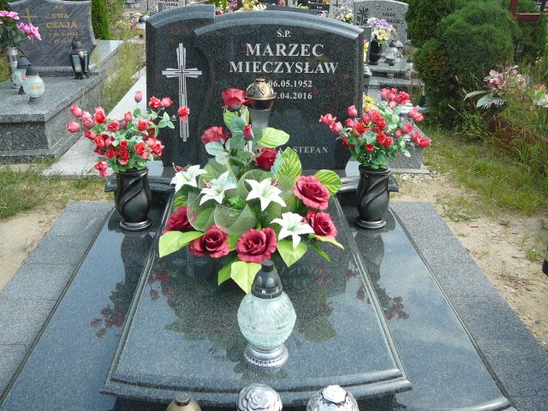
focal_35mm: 35
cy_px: 206
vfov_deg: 40.7
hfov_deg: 52.6
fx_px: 554
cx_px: 274
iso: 80
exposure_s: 1/500
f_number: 2.8
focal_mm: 5.2
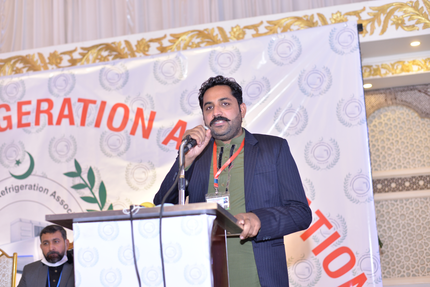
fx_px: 597
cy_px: 144
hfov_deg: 39.6
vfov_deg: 27.0
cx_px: 215
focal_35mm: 50
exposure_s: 1/200
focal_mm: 50
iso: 500
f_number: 2.8
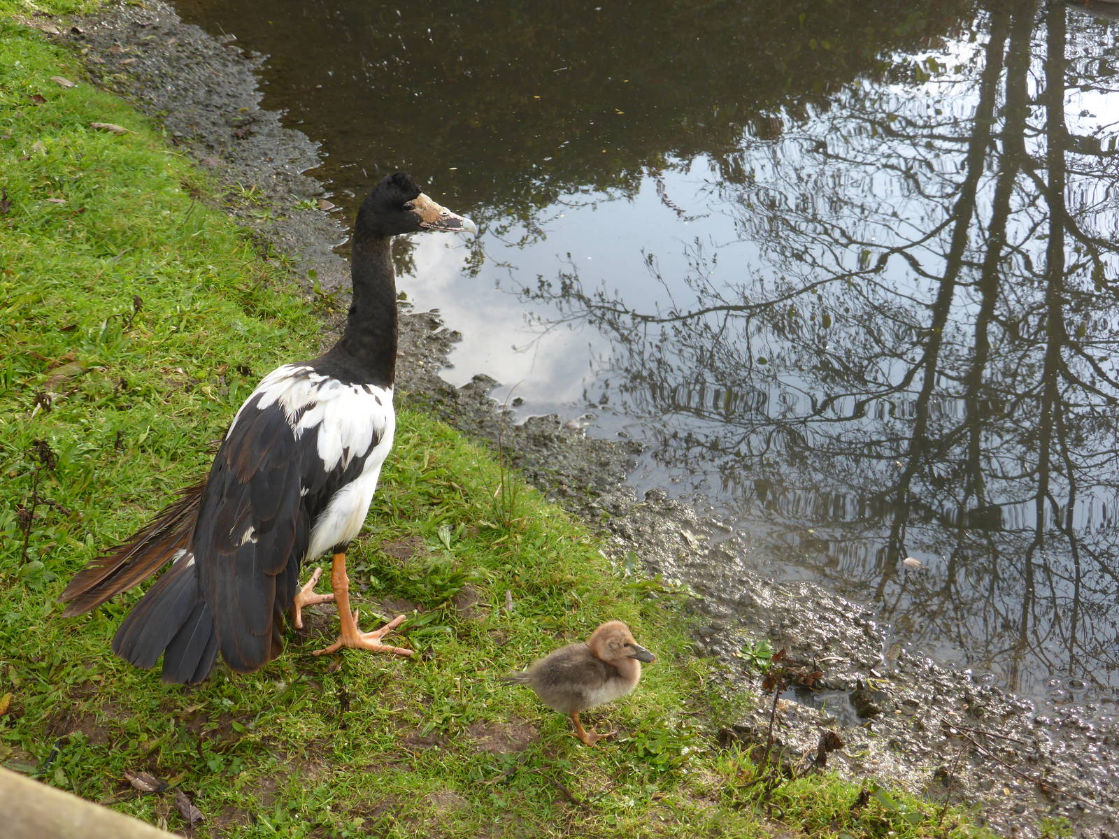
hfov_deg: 36.2
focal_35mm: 53
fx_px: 1713
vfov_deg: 27.5
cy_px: 420
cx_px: 560
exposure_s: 1/125
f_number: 4.4
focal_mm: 9
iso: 100
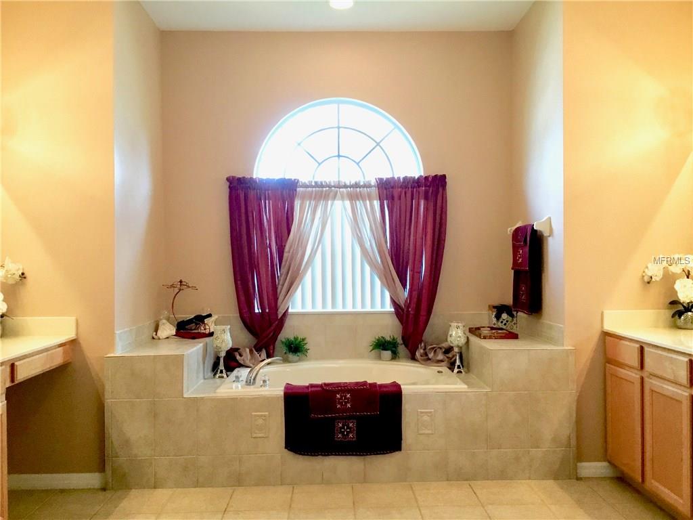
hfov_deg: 58.4
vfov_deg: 45.4
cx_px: 346
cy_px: 260
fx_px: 621
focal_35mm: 31
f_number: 2.4
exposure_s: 1/30
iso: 40
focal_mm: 3.3
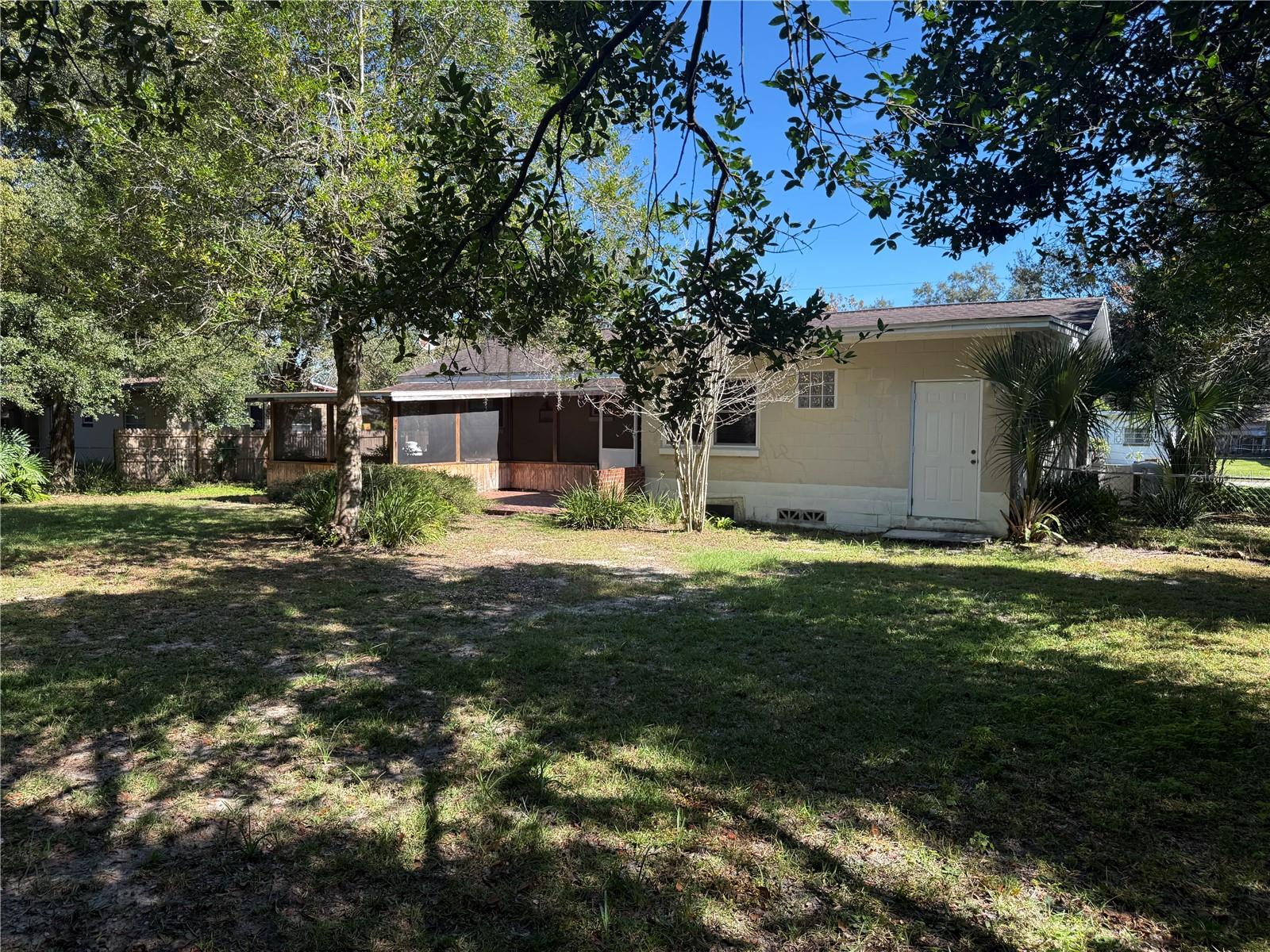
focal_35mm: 24
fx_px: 881
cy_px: 476
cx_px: 635
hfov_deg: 71.6
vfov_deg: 56.8
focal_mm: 6.76
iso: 100
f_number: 1.78
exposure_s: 1/1314
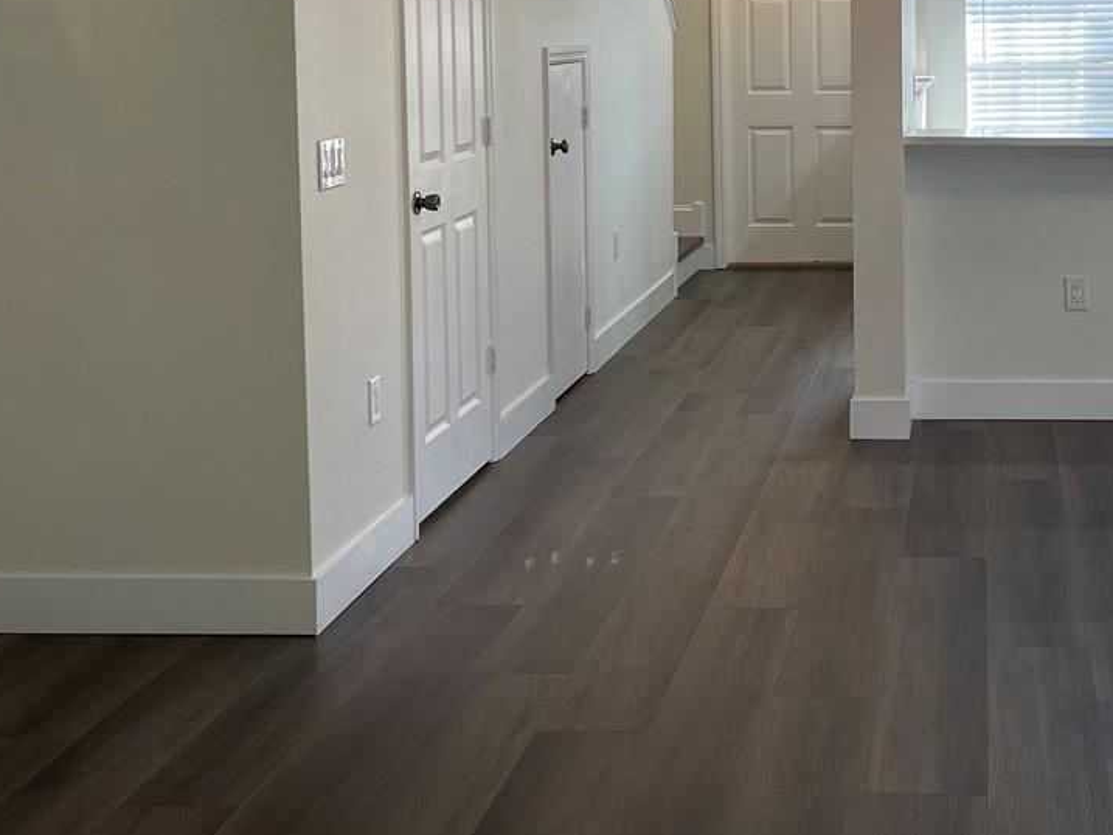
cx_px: 872
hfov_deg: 32.4
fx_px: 1865
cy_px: 138
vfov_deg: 24.7
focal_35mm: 58
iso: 40
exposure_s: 1/120
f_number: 1.6
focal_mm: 5.1
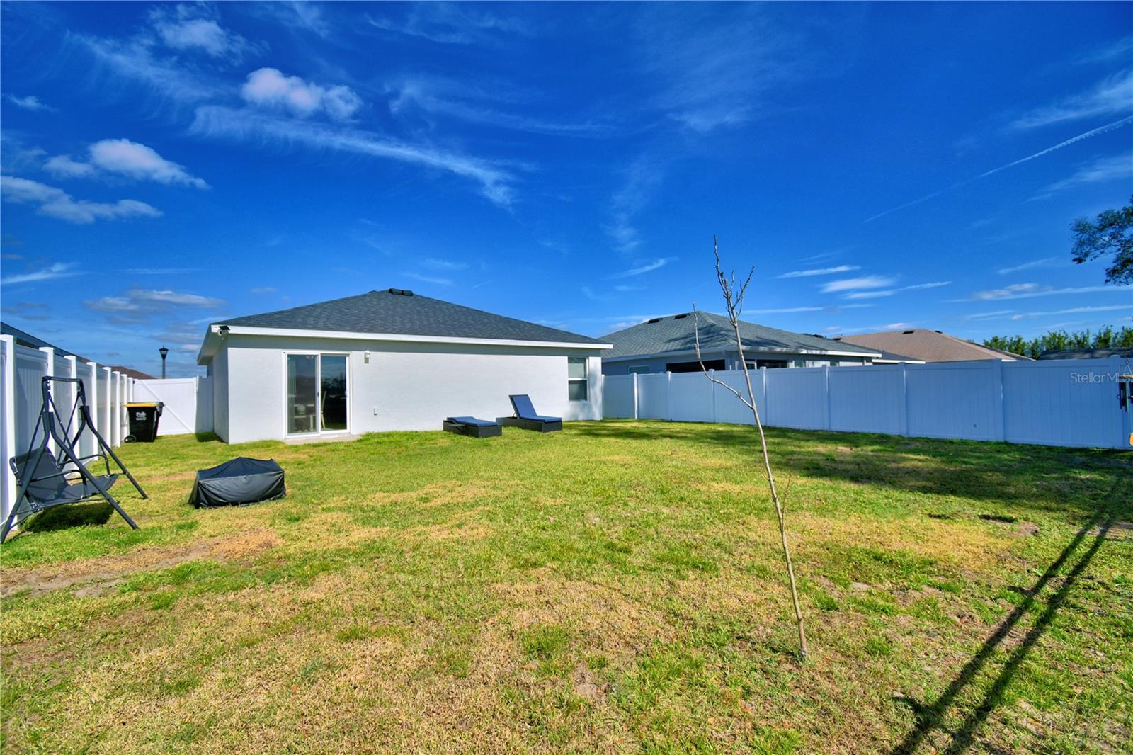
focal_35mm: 15
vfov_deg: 77.3
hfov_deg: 100.4
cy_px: 378
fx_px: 472
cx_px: 566
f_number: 4.5
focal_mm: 10
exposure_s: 1/2500
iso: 100
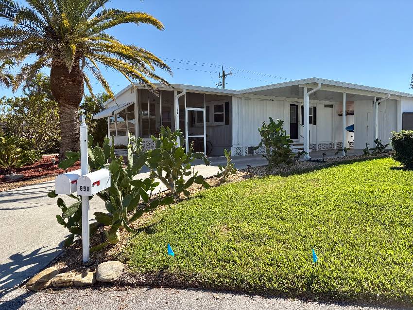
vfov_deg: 53.0
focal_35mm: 26
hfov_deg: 67.3
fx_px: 310
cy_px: 155
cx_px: 206
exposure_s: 1/2865
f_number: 1.6
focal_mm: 5.96
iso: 50
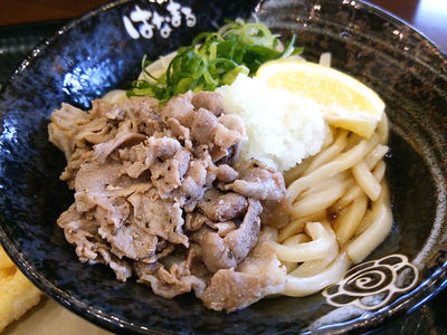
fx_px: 387
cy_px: 168
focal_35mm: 30
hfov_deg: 60.0
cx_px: 224
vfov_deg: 46.8
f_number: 1.94
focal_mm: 4.06
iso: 125
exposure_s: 1/100
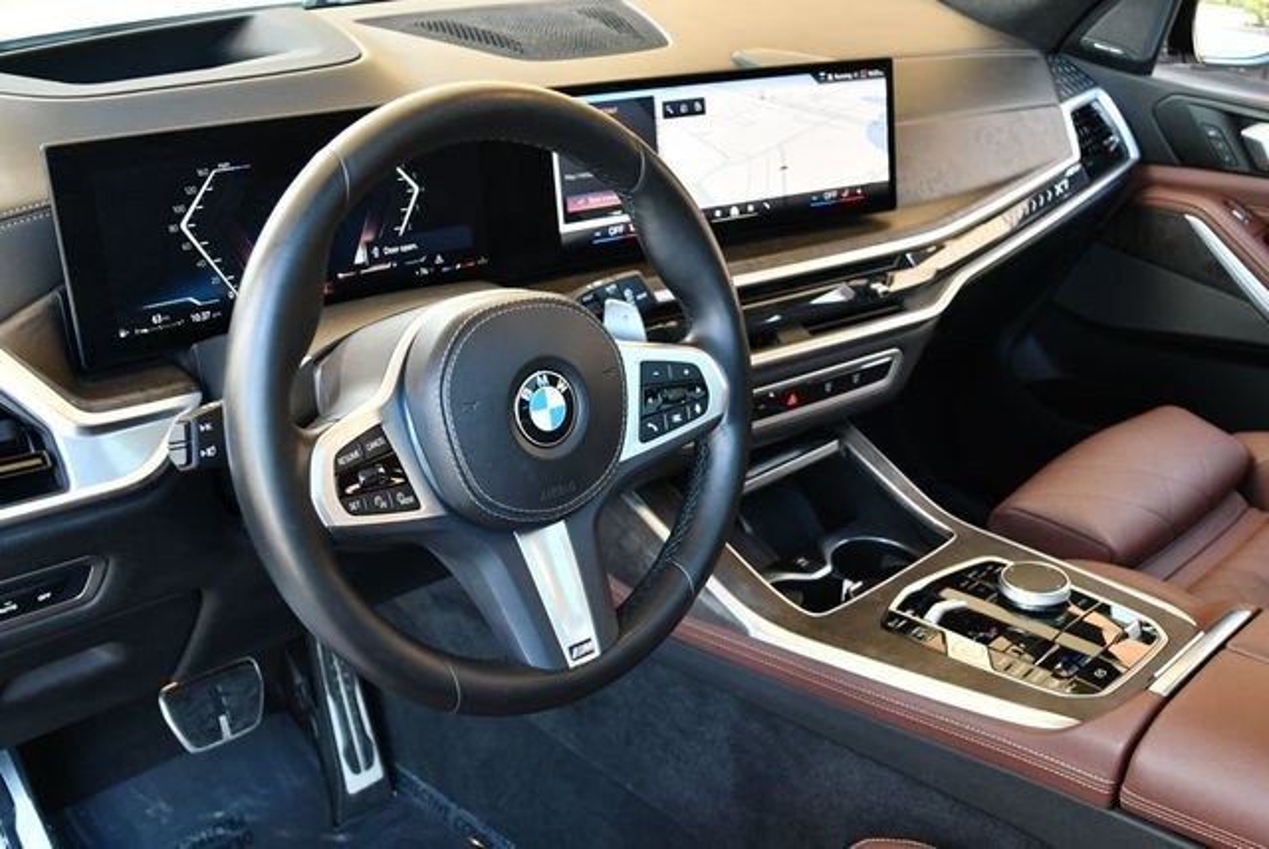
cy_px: 424
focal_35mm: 36
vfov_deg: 36.9
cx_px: 634
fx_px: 1270
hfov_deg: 53.1
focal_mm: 18
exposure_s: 1/125
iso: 800
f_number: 3.5
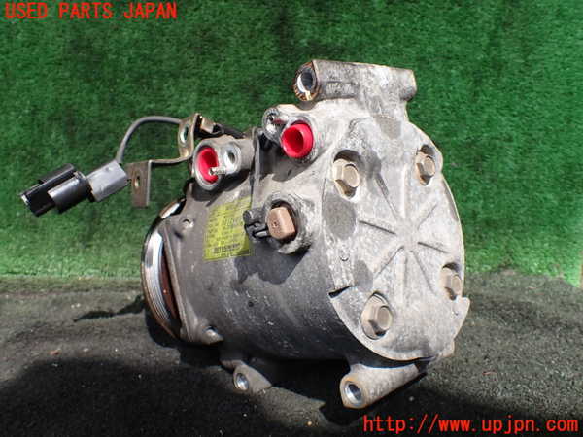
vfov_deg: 46.8
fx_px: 505
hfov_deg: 60.0
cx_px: 292
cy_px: 218
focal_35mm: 30
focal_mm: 5.4
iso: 100
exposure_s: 1/125
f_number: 3.2
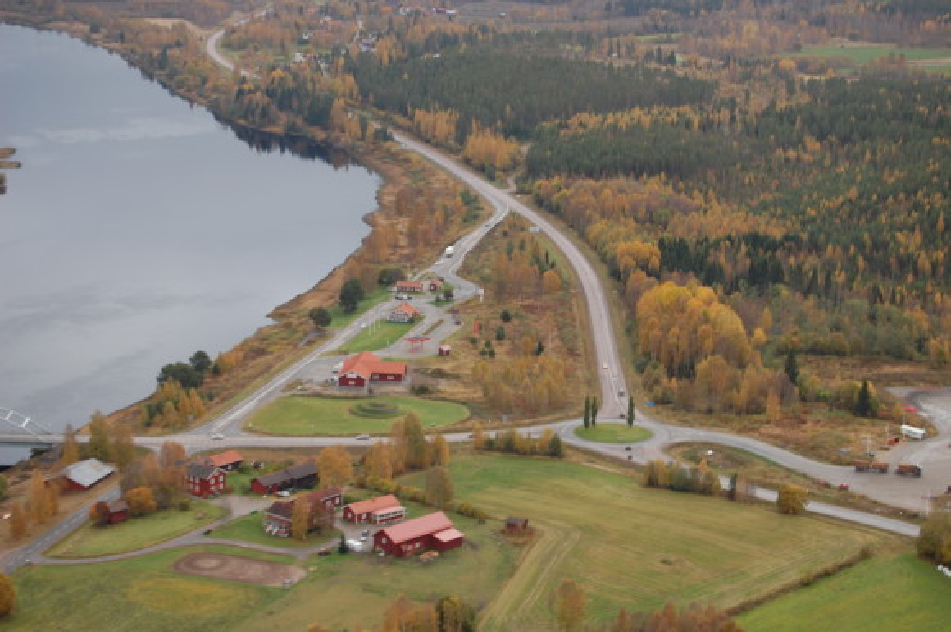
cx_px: 476
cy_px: 316
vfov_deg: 16.5
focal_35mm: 82
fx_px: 2176
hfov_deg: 24.6
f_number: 6.3
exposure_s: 1/160
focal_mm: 55
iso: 200
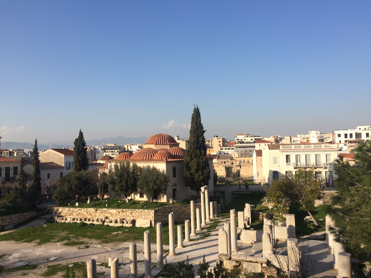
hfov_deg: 61.7
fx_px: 311
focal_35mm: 29
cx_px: 186
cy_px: 139
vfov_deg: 48.2
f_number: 2.2
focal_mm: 4.15
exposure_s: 1/1866
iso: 32
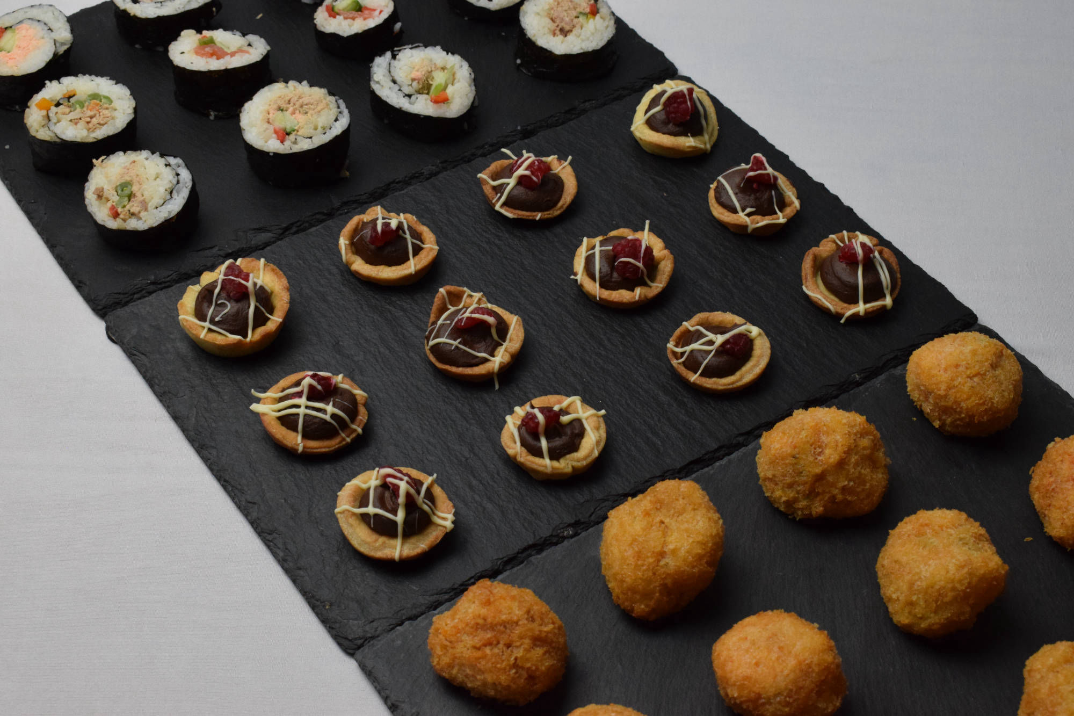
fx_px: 1700
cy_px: 358
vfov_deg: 23.8
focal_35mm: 57
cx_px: 537
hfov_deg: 35.1
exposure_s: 1/80
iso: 1600
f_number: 16
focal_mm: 38
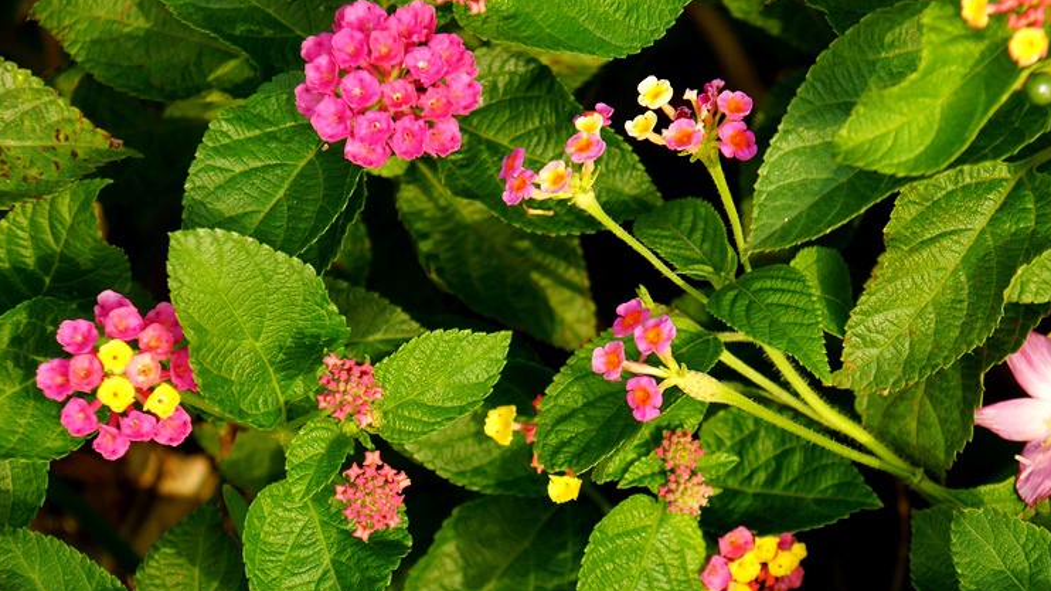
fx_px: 6345
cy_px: 436
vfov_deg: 5.3
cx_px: 691
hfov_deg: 9.5
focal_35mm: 228
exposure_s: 1/200
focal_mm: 105
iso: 160
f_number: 5.6
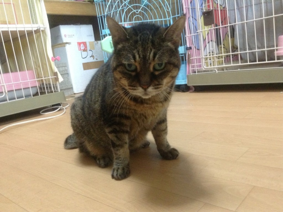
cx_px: 142
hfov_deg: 55.4
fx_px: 270
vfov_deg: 42.9
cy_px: 106
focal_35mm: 33
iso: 250
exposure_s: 1/25
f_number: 2.4
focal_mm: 3.3
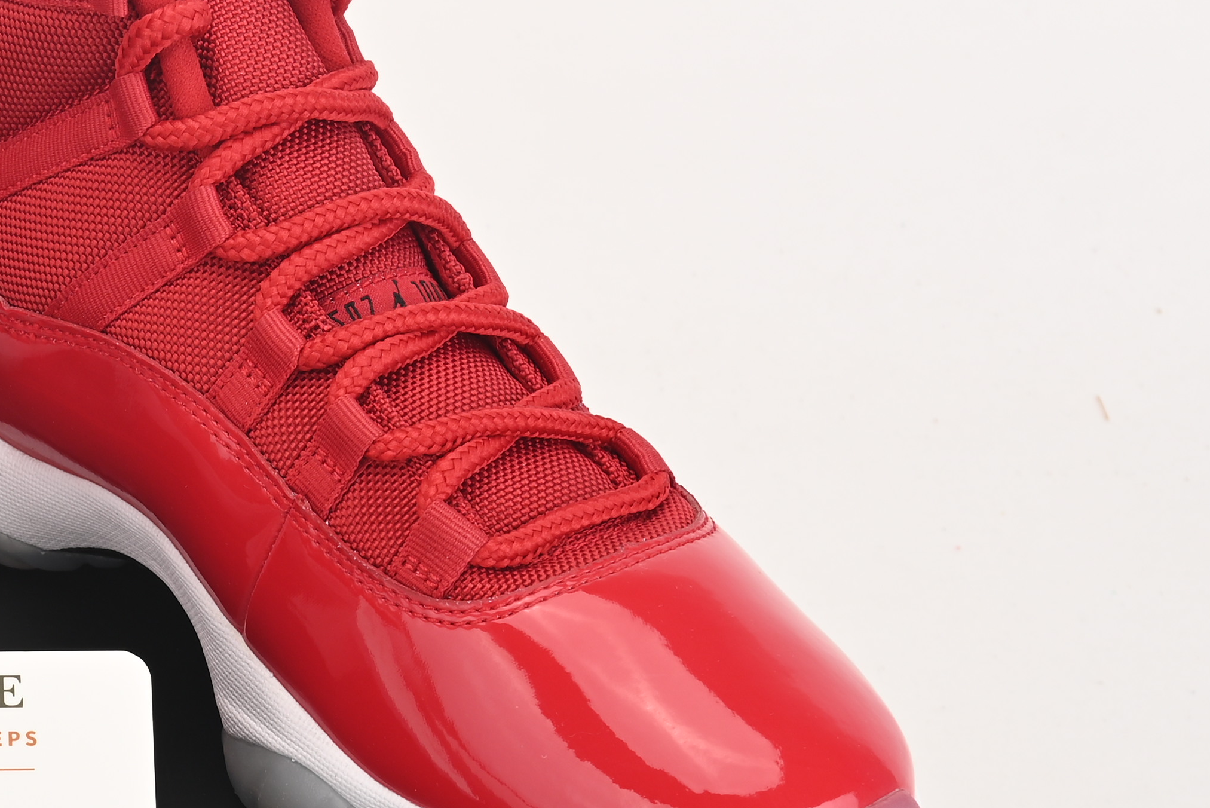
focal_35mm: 102
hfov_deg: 19.1
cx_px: -120
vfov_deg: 13.3
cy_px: 619
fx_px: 3446
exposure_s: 1/200
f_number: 11
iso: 100
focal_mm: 34.5
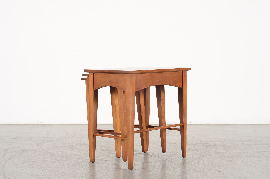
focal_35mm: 75
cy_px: 90
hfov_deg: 27.0
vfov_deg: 18.1
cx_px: 135
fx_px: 561
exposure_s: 1/125
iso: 100
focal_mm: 50
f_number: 5.6
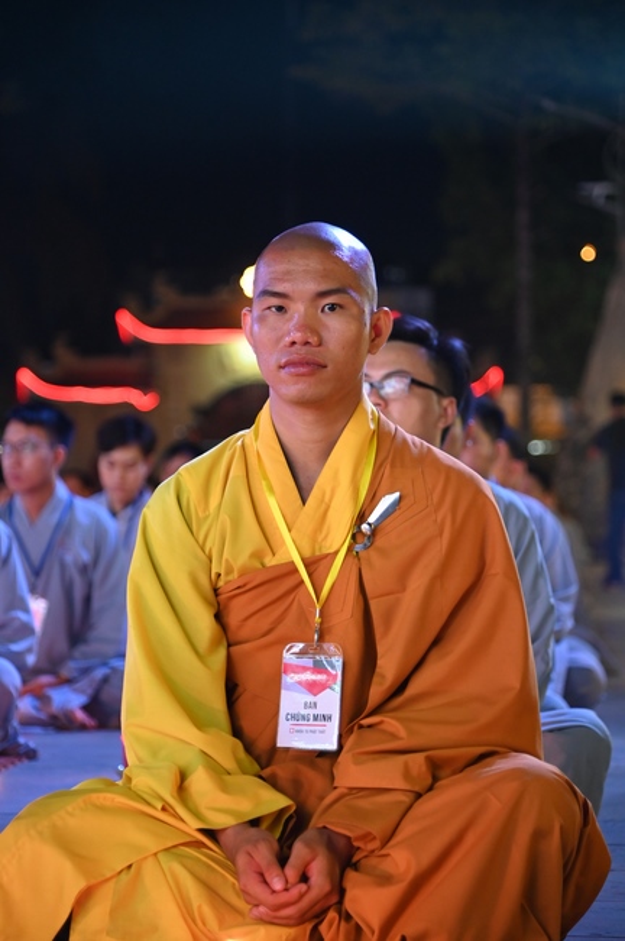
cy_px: 470
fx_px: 2401
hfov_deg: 14.8
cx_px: 312
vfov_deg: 22.2
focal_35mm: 92
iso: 4000
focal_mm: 92
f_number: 4
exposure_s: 1/40
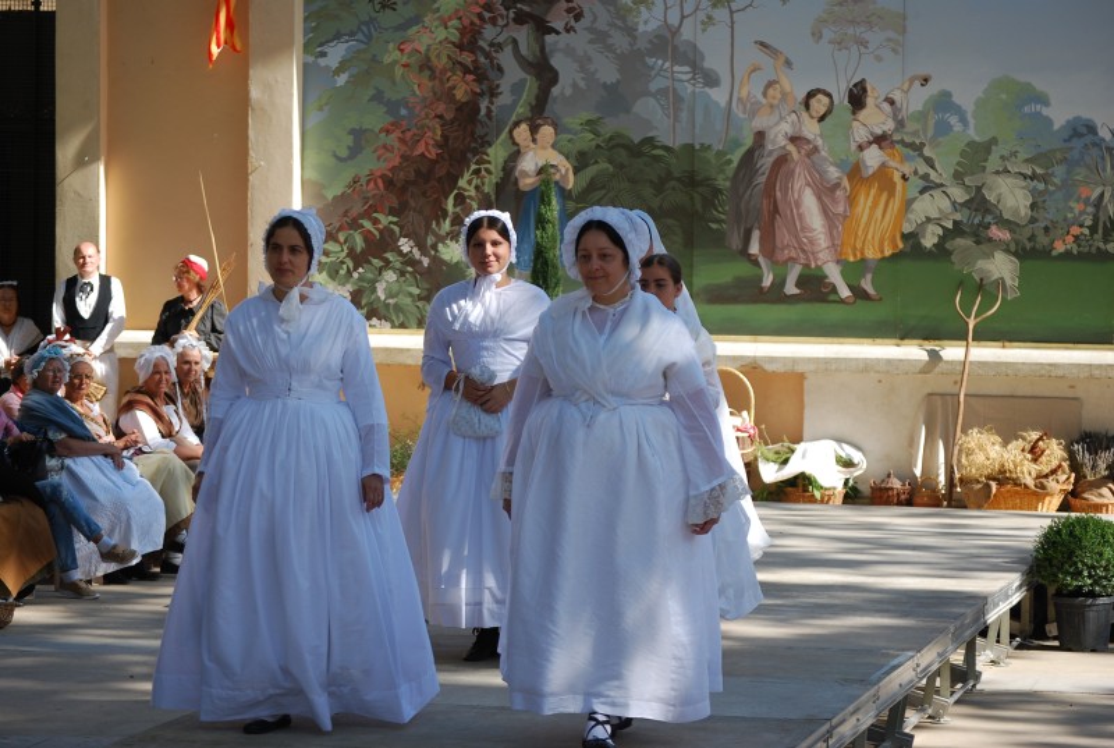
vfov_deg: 12.7
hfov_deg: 18.9
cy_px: 374
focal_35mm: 108
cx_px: 557
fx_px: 3349
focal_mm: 72
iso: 200
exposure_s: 1/500
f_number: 5.6
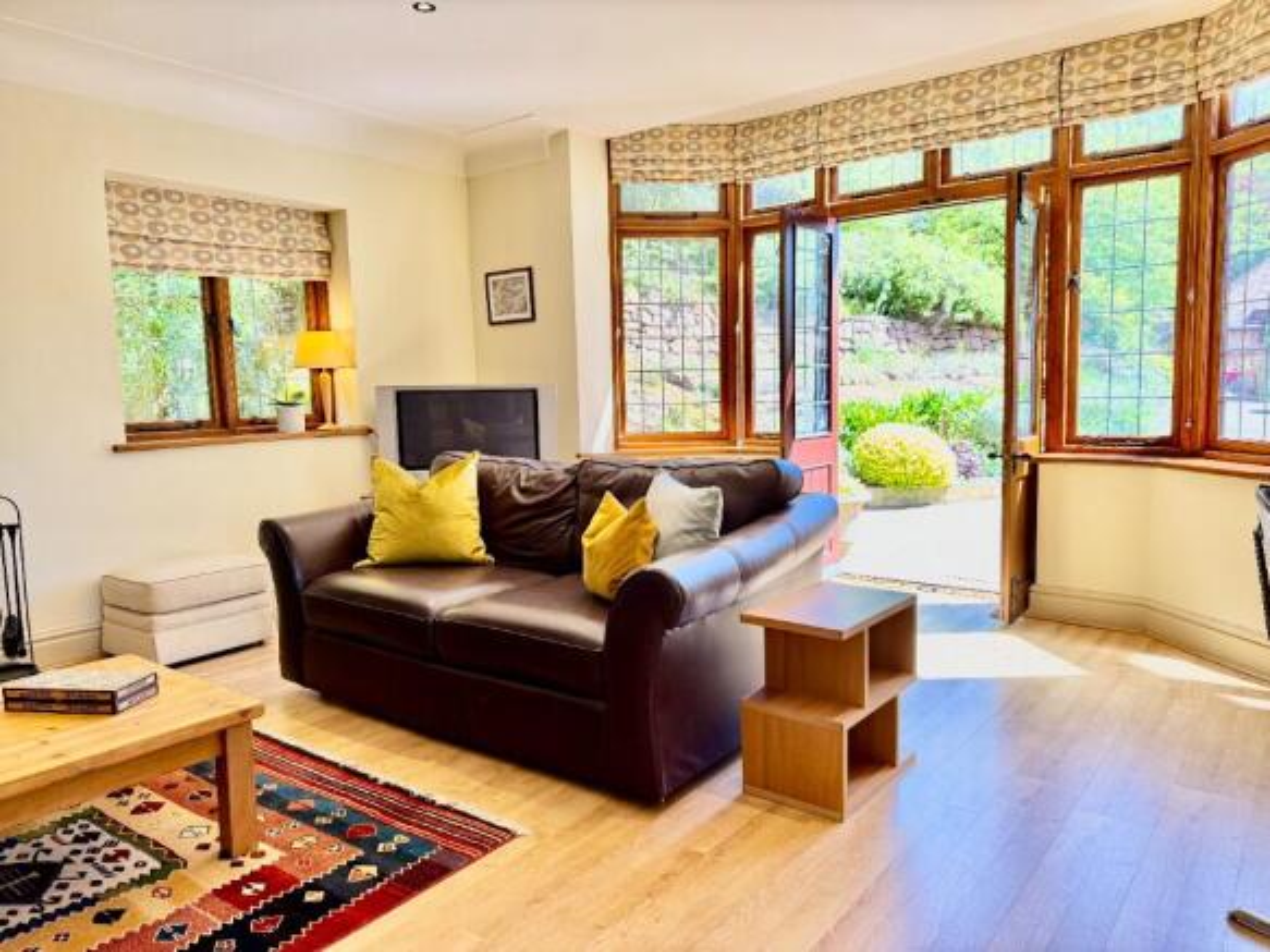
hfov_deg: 71.6
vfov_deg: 56.8
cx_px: 635
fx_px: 880
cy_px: 476
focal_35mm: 24
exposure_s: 1/121
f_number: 1.78
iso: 160
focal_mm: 6.76
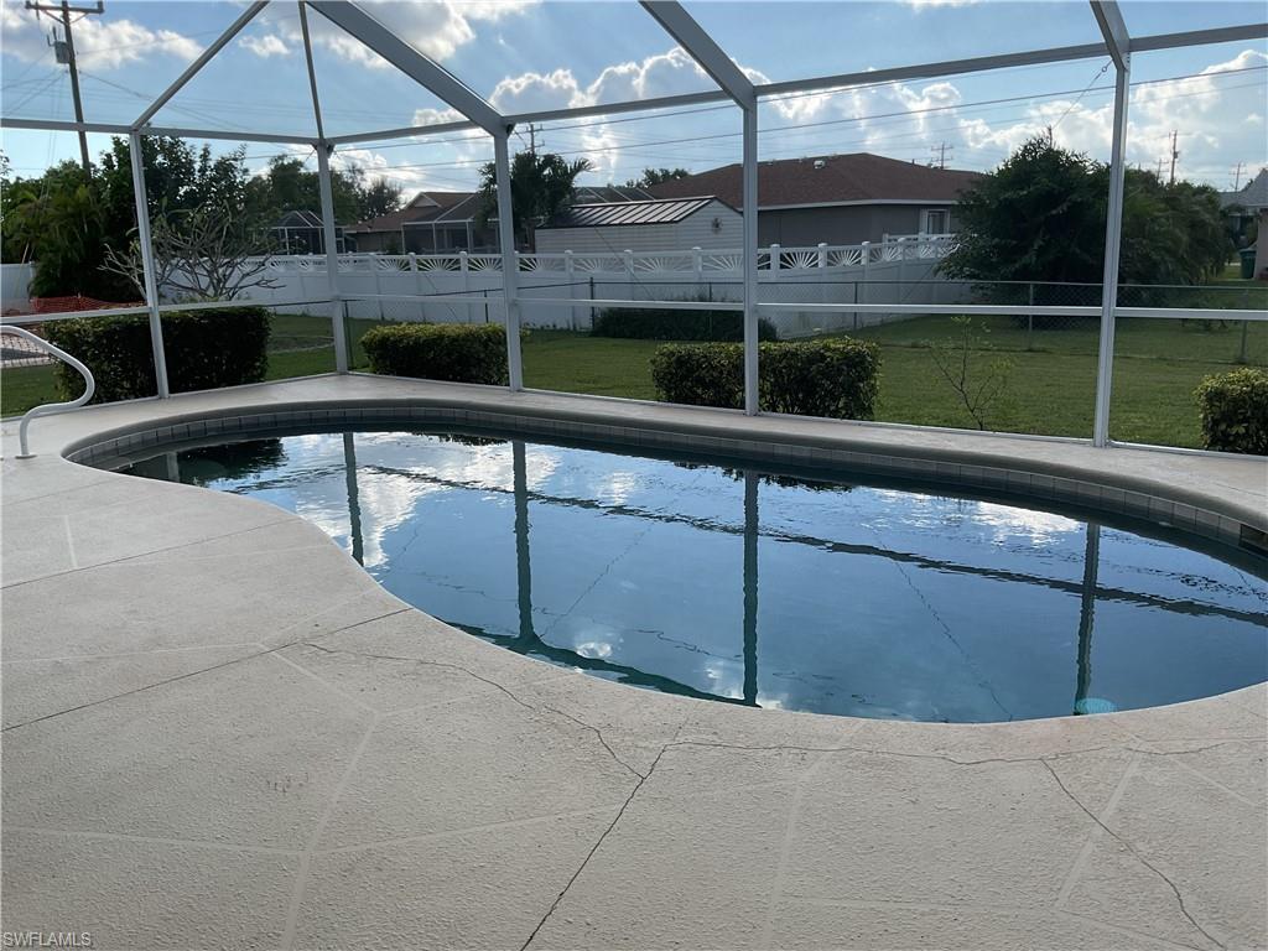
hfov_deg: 61.7
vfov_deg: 48.2
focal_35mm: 29
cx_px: 634
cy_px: 476
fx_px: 1062
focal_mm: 3
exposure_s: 1/1055
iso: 16
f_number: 1.8
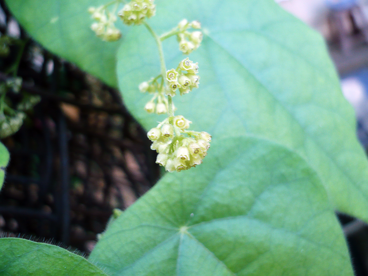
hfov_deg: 52.6
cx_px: 184
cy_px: 138
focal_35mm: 35
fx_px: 372
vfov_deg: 40.7
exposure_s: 1/30
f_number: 2.8
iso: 100
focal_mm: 5.8
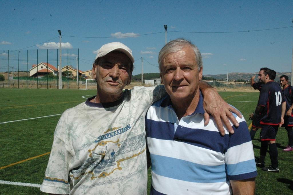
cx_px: 146
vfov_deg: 28.9
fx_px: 378
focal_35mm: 46
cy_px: 98
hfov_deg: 42.4
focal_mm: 31
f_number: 18
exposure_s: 1/1250
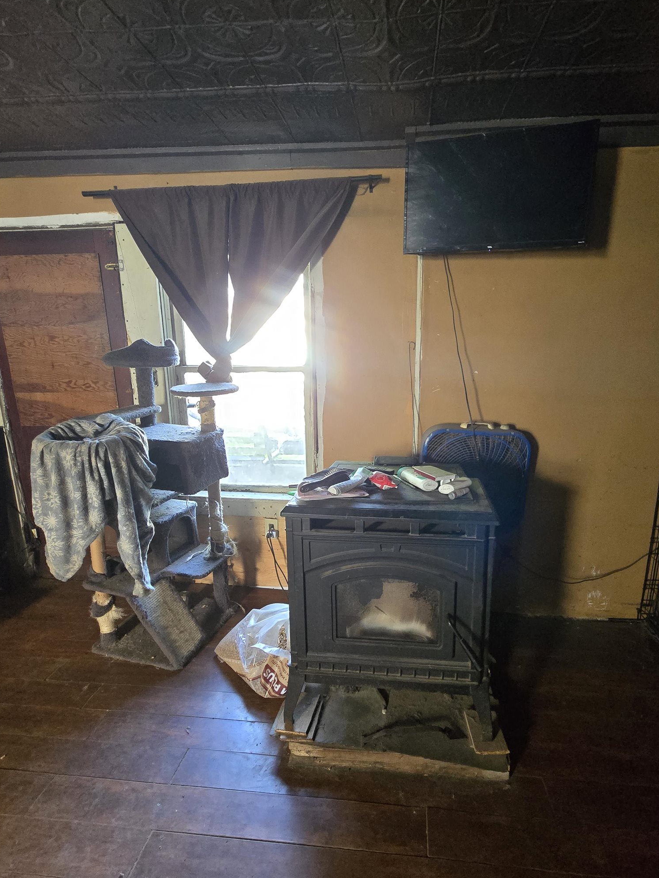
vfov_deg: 98.2
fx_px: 381
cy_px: 430
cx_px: 367
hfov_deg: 81.4
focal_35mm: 15
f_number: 2.2
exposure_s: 1/60
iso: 1000
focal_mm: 2.2
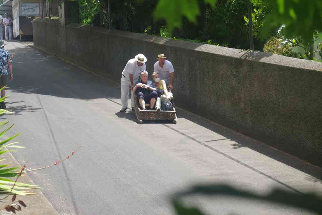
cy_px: 108
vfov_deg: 16.6
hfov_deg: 24.6
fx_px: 738
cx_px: 161
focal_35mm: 82
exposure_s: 1/100
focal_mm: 55
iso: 400
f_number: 9
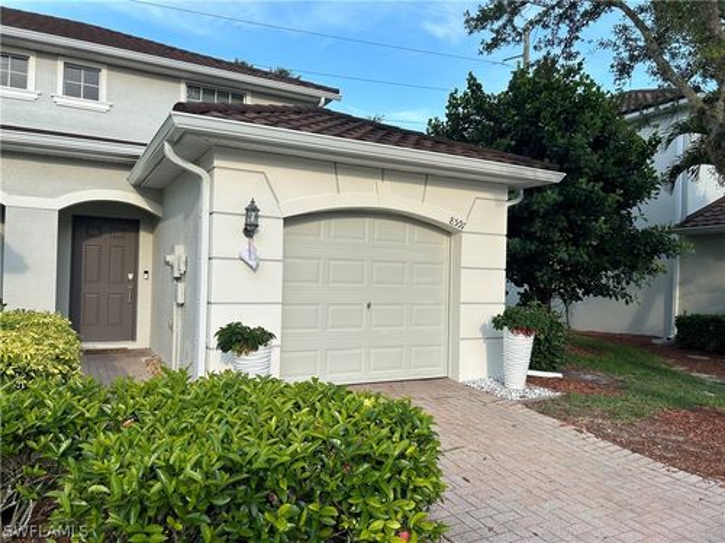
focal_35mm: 26
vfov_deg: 53.1
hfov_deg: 67.3
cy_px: 272
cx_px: 362
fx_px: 545
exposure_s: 1/1808
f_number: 1.5
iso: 50
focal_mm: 5.7
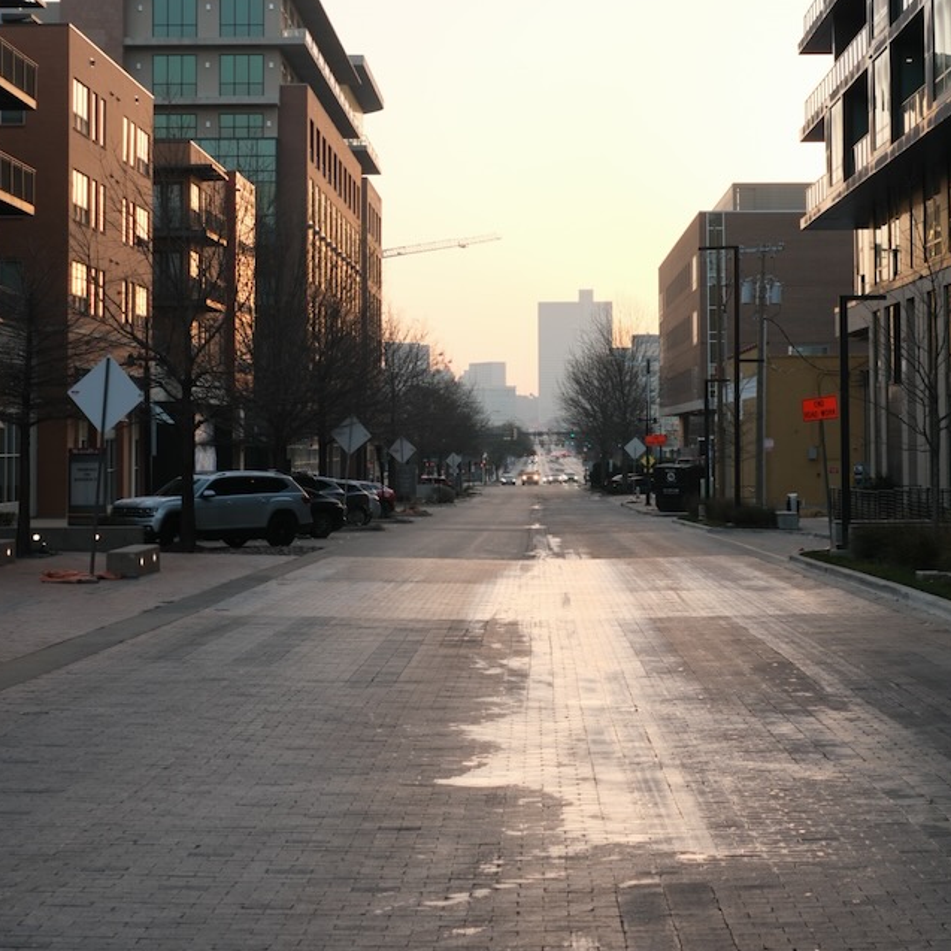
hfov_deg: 24.6
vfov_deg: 24.5
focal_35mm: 70
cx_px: 581
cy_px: 294
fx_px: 2176
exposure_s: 1/180
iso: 250
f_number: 4
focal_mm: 27
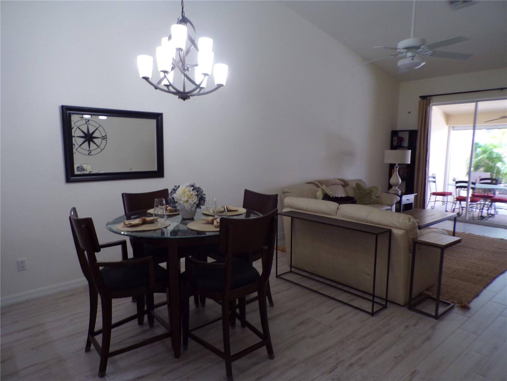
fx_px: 352
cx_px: 254
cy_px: 190
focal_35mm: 24
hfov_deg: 71.6
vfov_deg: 56.8
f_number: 3
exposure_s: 1/34
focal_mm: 4.3
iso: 170
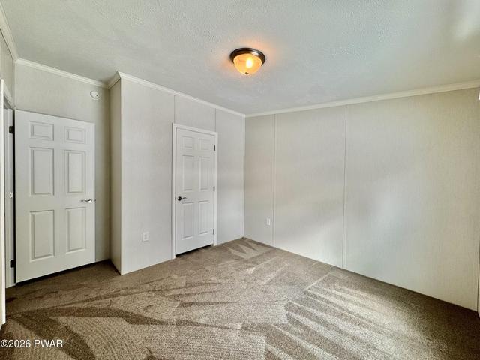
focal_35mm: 14
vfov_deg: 85.7
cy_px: 180
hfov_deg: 102.1
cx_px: 240
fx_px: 194
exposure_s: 1/120
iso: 50
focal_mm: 2.22
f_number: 2.2
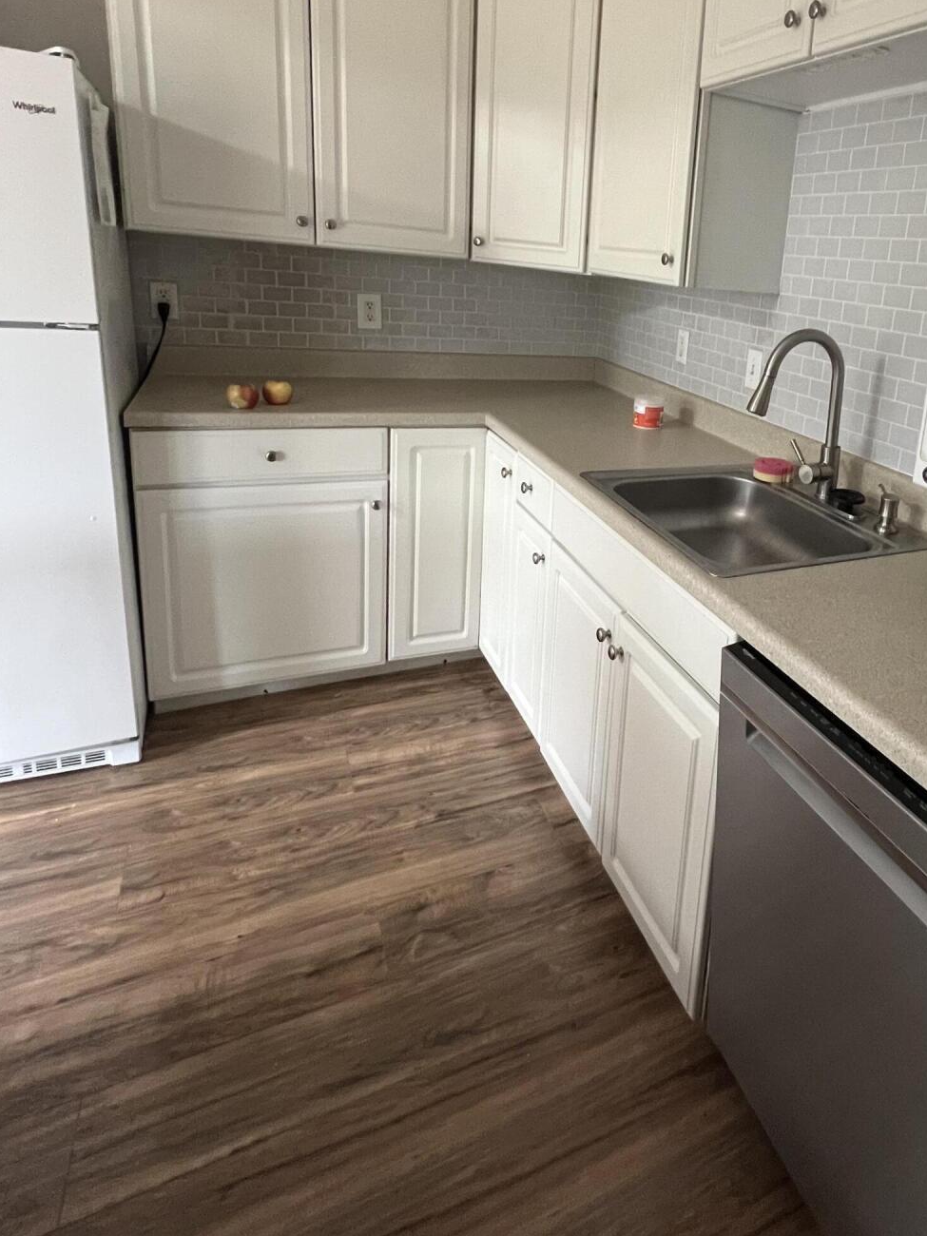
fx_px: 714
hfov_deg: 61.8
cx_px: 707
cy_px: 454
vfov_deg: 80.0
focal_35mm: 20
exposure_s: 1/60
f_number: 1.8
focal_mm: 1.57
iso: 400
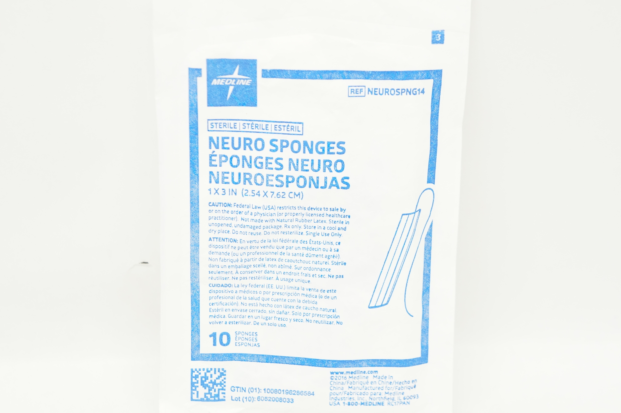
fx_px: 1422
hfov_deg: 24.6
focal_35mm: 82
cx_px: 310
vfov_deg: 16.5
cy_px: 206
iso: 800
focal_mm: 55
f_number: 6.3
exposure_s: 1/80
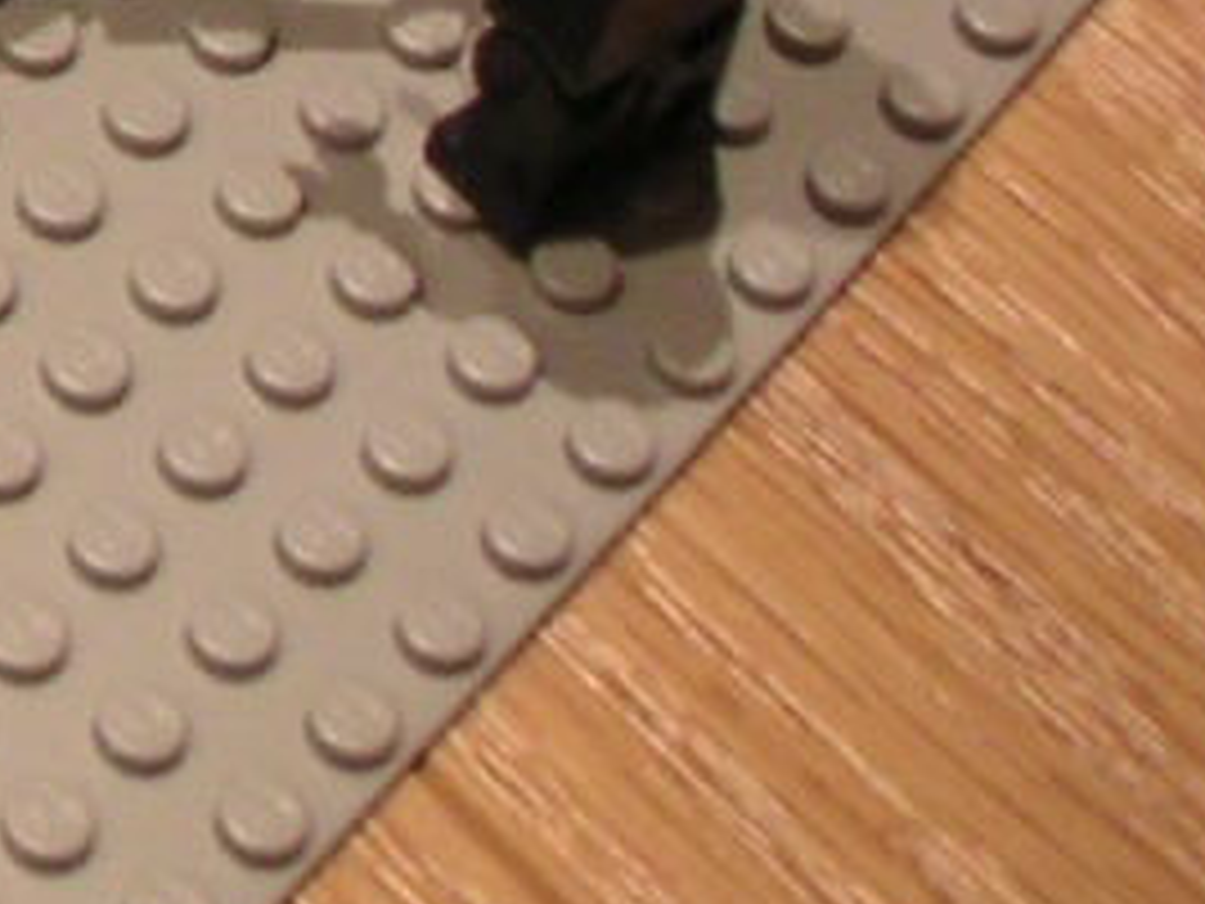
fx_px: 6161
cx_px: -1317
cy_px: -1196
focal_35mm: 177
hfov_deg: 10.2
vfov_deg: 7.8
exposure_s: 1/8
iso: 100
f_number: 2.8
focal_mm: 5.7
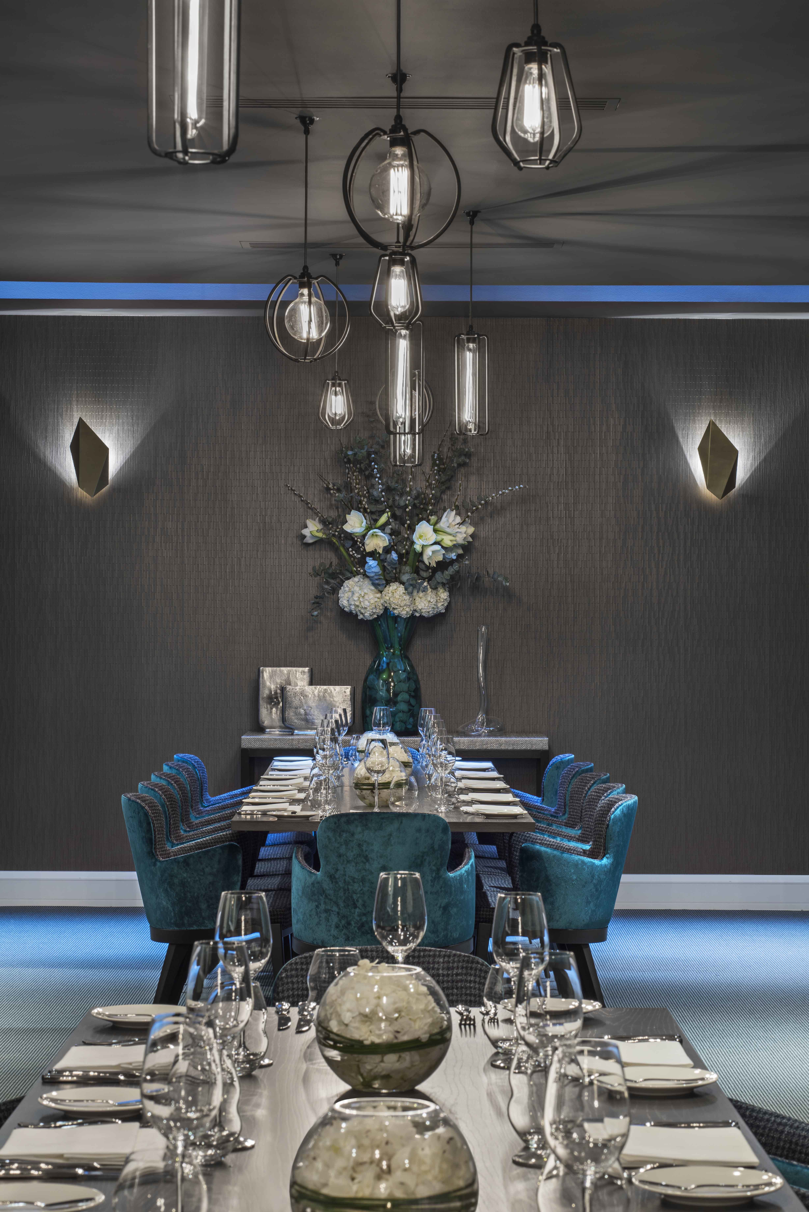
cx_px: 404
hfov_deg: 16.1
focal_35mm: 85
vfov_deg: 23.9
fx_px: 2863
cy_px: 606
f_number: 16
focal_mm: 85
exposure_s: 30
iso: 64
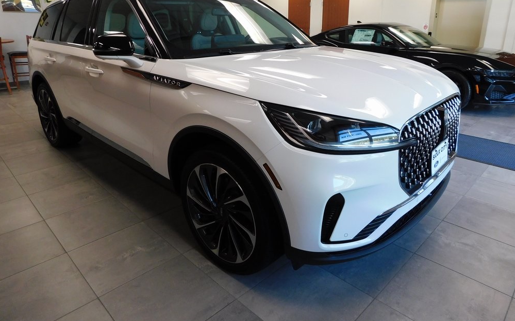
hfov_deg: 72.6
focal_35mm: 25
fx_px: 351
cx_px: 261
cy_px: 130
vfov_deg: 49.0
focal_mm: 4
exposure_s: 1/30
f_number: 3
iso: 200
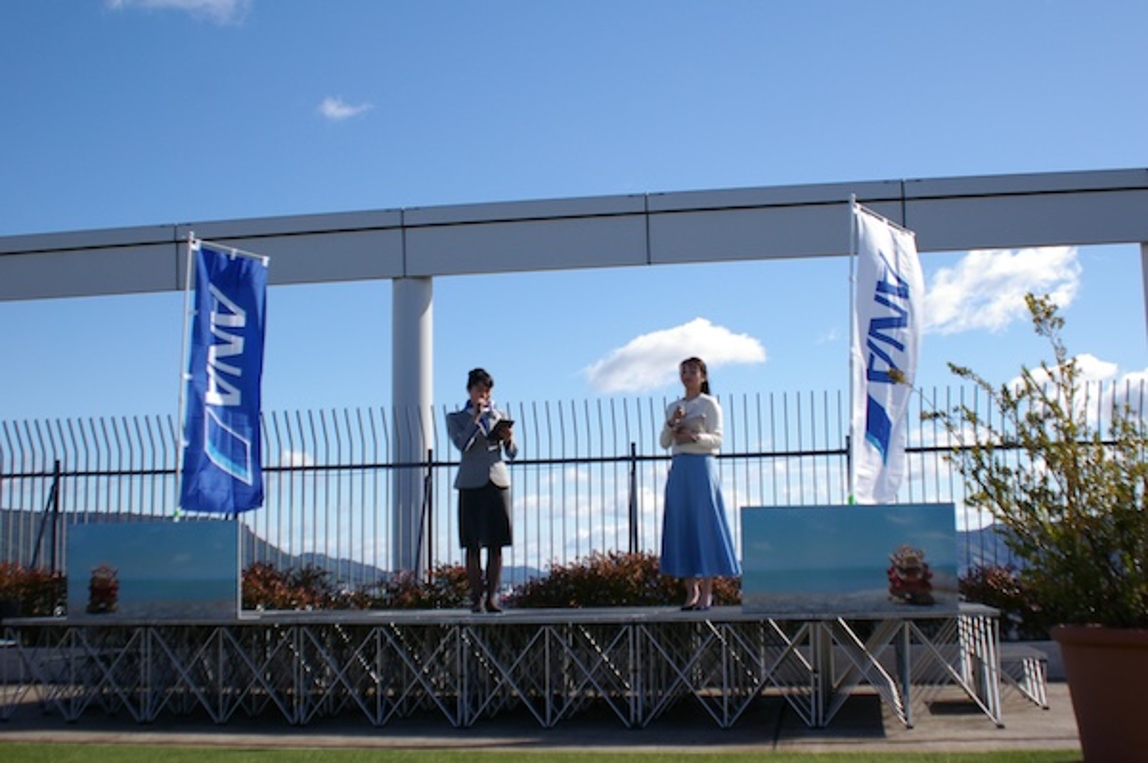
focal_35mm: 42
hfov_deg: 46.4
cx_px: 574
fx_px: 1338
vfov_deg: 31.8
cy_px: 382
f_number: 4
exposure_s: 1/4000
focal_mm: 28
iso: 400
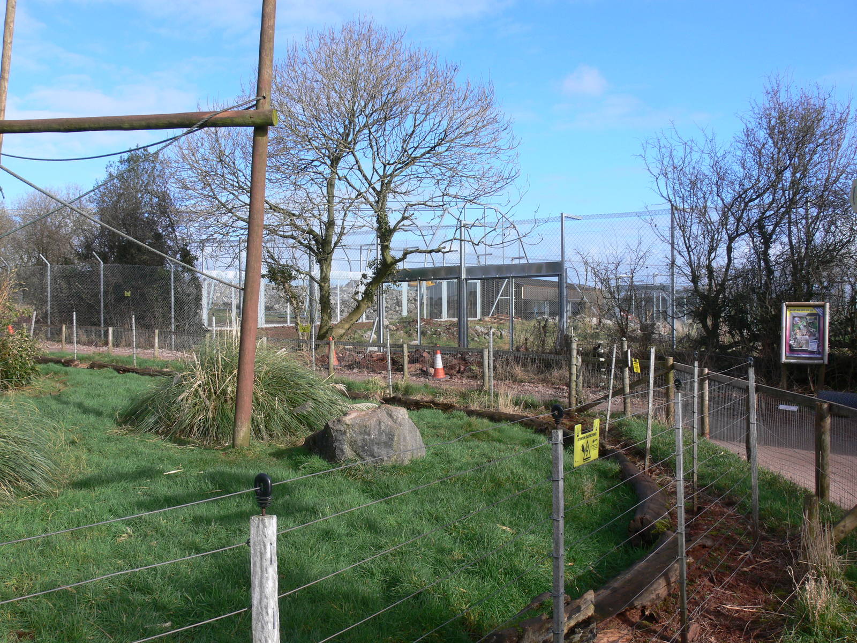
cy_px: 322
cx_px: 428
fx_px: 867
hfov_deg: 52.6
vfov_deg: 40.7
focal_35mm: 35
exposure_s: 1/250
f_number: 5.6
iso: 80
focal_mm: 7.4
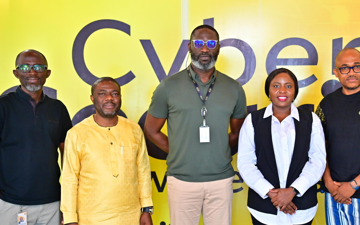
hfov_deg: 36.5
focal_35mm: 55
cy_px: 122
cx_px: 237
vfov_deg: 23.5
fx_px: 540
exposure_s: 1/200
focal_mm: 36
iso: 2500
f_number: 3.2
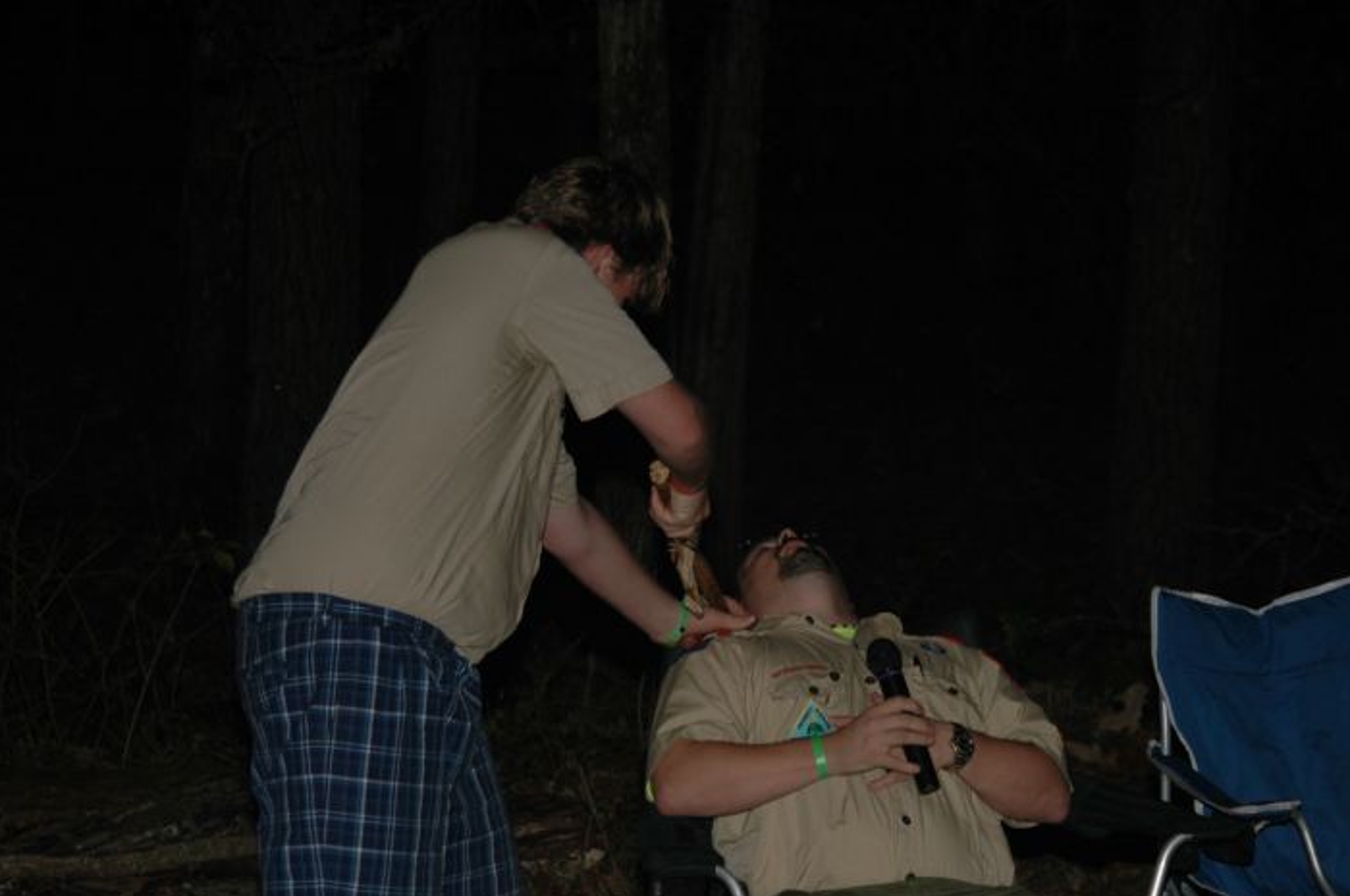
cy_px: 638
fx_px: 6742
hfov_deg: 11.4
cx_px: 735
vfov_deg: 7.6
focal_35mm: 180
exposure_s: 1/60
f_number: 5.3
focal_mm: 82
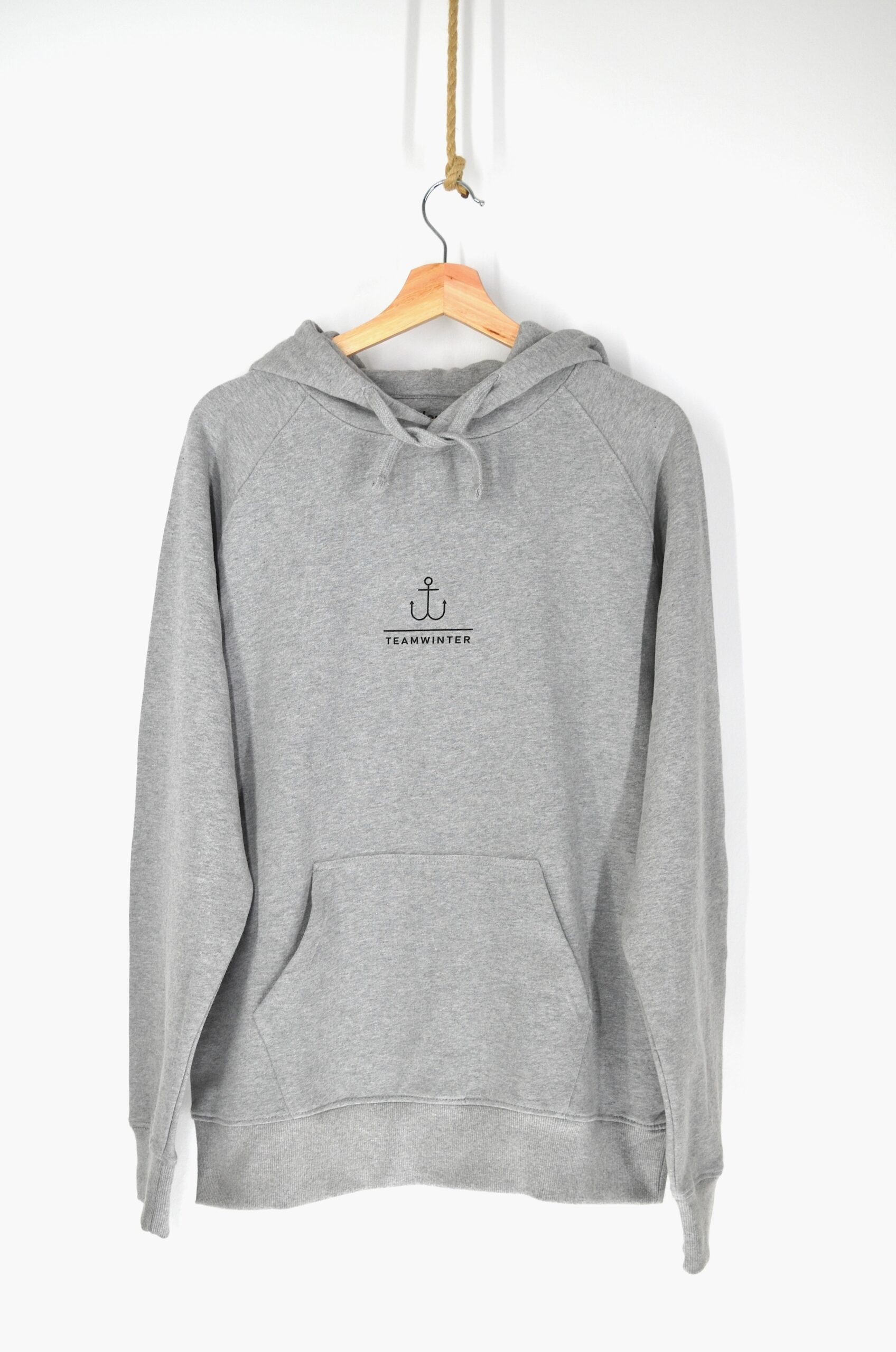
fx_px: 1968
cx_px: 448
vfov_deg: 37.9
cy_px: 676
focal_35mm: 52
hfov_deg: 25.6
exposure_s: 1/125
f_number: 5.6
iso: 280
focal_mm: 35
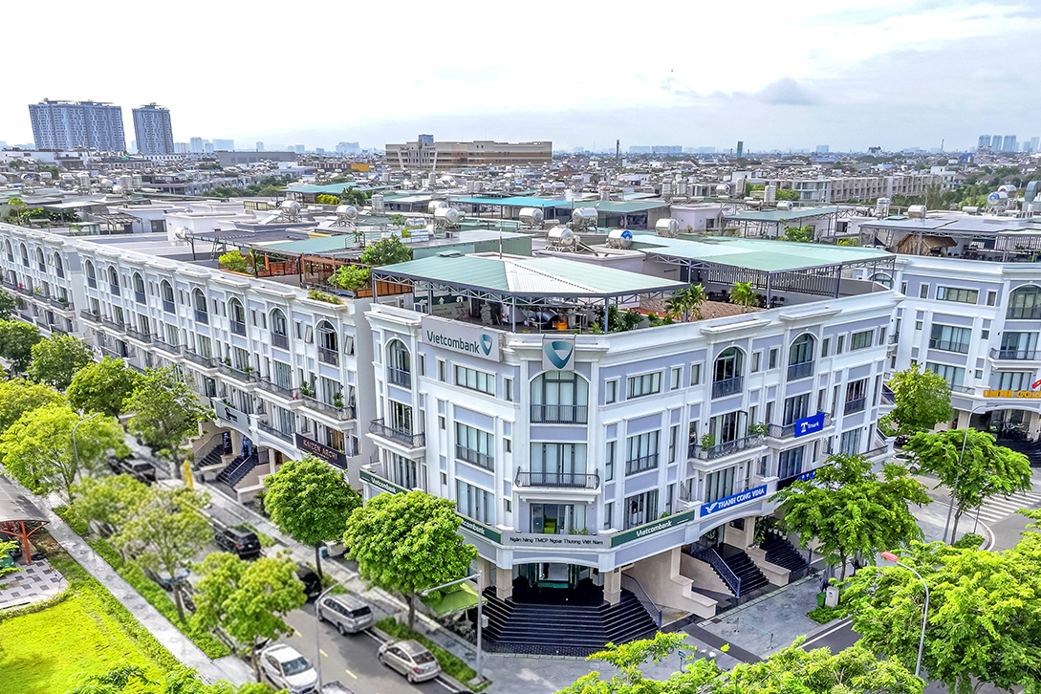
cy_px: 514
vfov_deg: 39.0
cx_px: 521
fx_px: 954
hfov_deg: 57.2
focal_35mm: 33
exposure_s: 1/200
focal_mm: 12.29
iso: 200
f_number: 10
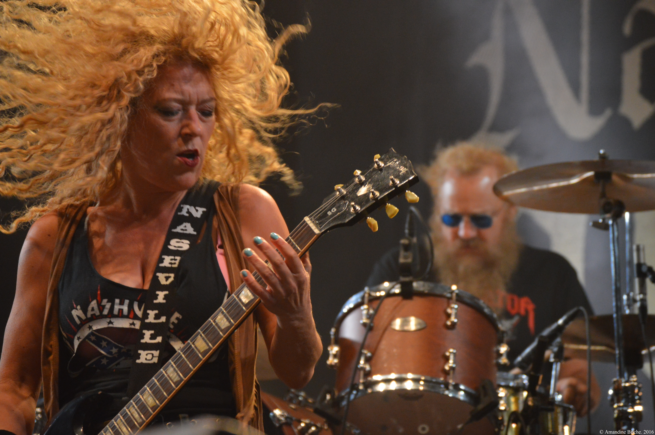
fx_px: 2590
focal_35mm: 142
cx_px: 328
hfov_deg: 14.4
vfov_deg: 9.6
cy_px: 218
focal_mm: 95
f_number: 4.5
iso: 1400
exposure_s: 1/125
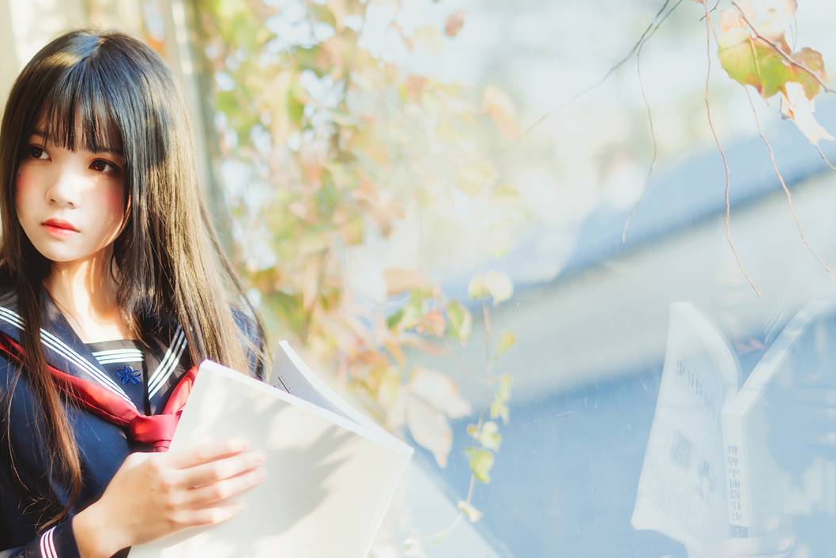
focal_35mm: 85
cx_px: 200
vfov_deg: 16.0
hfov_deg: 23.6
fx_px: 1974
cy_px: 430
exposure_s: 1/200
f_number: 1.4
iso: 100
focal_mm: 50
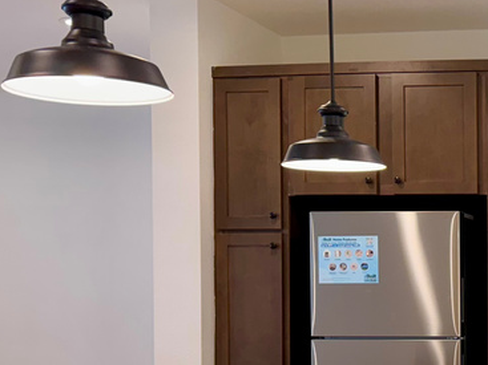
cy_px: 327
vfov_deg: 21.4
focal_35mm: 67
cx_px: 653
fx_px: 944
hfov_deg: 24.8
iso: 160
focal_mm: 6.76
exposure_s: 1/120
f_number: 1.78
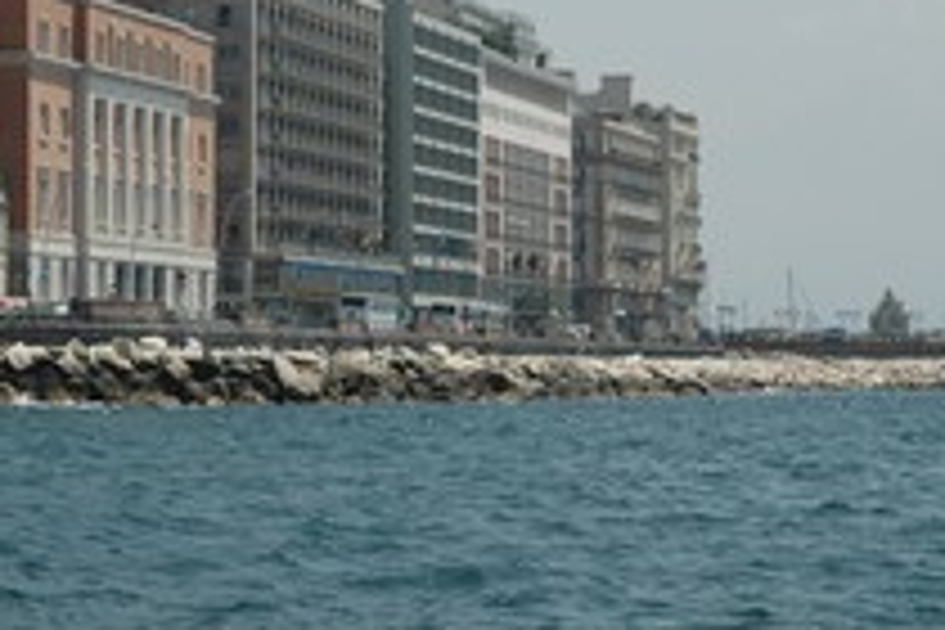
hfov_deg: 13.1
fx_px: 4120
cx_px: 302
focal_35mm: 157
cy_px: 284
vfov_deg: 8.7
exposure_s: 1/350
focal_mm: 55
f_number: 9.5
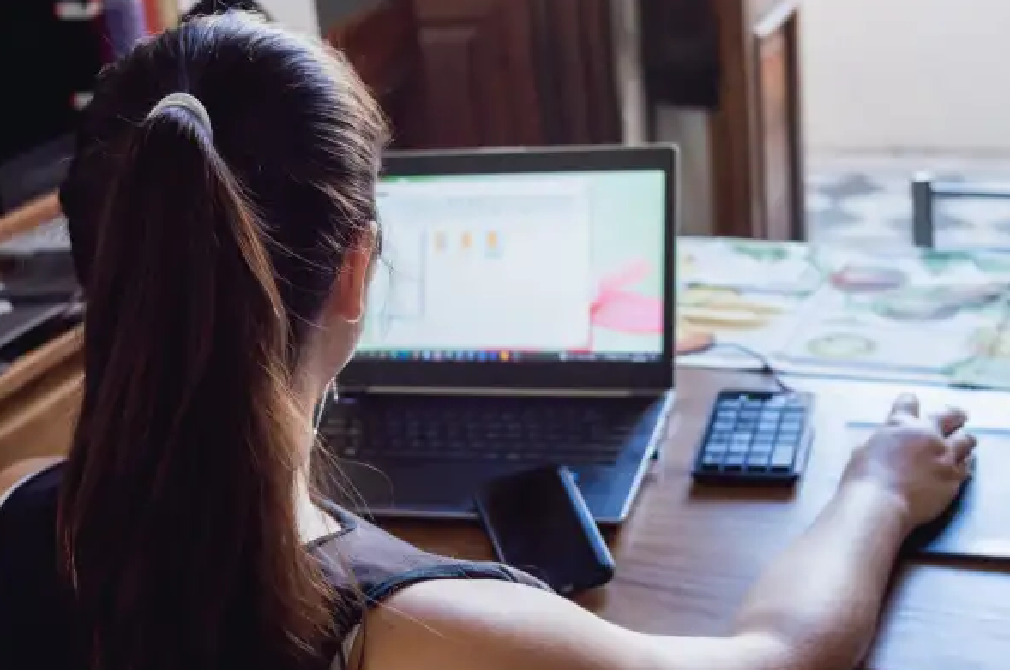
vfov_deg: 25.2
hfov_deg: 37.2
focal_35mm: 54
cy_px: 335
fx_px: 1499
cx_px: 499
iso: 400
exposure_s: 1/80
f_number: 3.5
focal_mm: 35
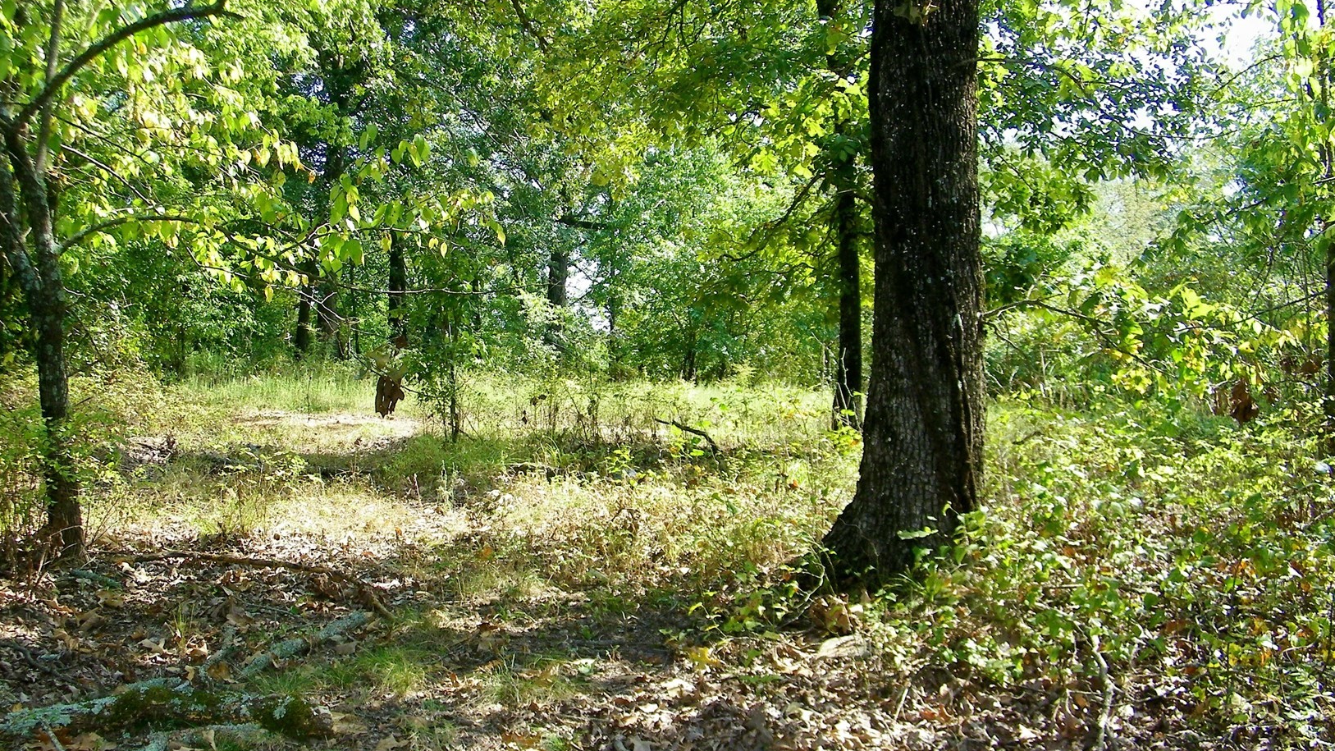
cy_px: 408
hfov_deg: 55.2
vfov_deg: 32.8
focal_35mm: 36
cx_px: 590
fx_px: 1274
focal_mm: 5
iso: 80
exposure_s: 1/200
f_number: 3.5
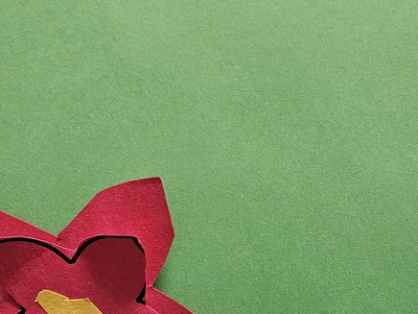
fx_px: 652
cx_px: 245
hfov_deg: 35.4
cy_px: 262
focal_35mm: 54
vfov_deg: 26.4
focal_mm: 5.4
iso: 640
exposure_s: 1/120
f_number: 1.8
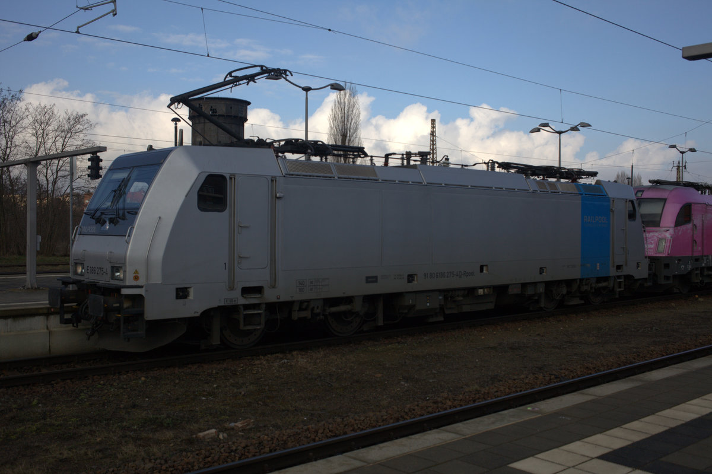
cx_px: 356
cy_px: 237
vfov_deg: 34.2
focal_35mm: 39
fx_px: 771
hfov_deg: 49.6
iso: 500
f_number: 8
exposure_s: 1/640
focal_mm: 40
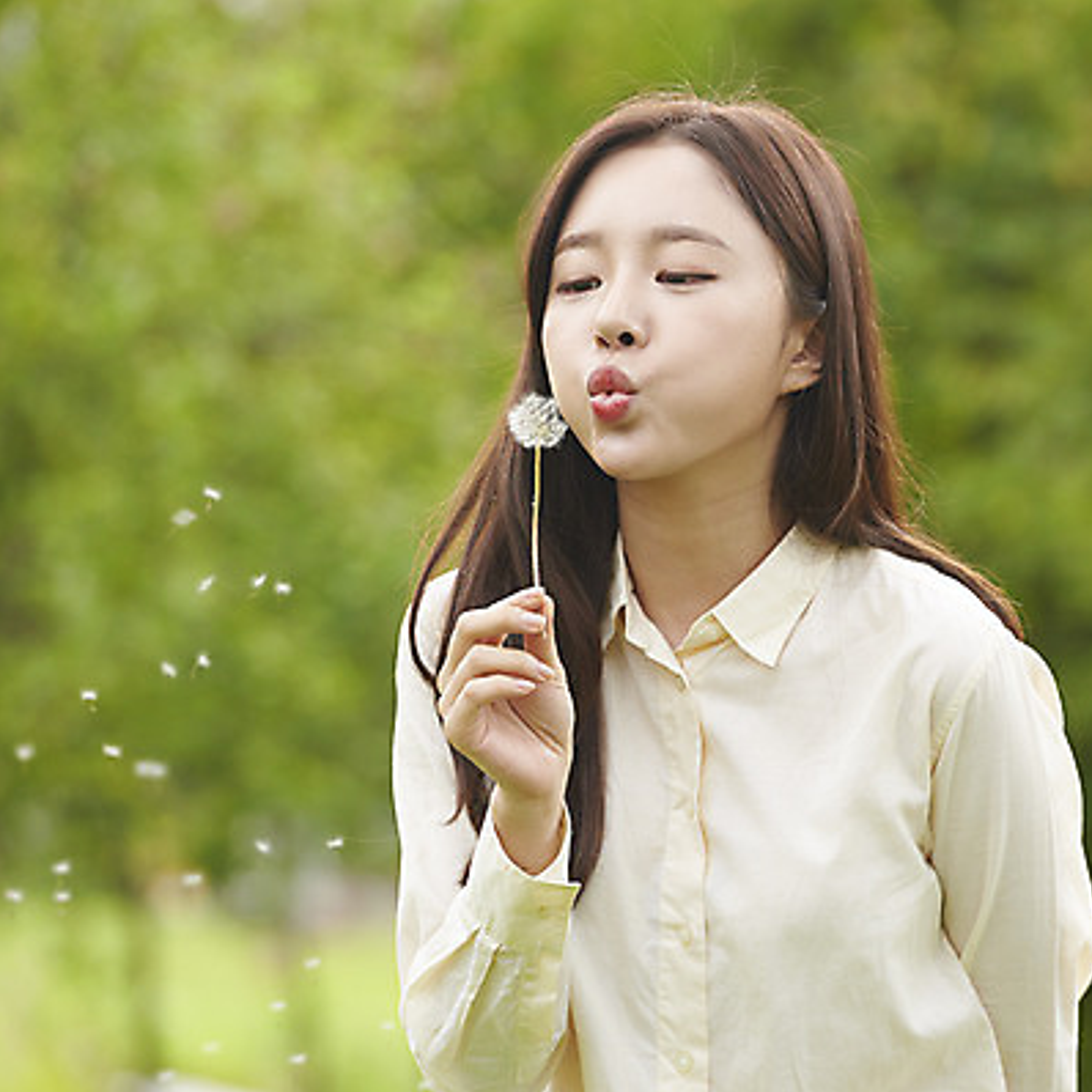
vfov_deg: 6.8
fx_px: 9137
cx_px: 660
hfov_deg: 6.8
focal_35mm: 256
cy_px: 546
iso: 320
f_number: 4.5
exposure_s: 1/100
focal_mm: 200
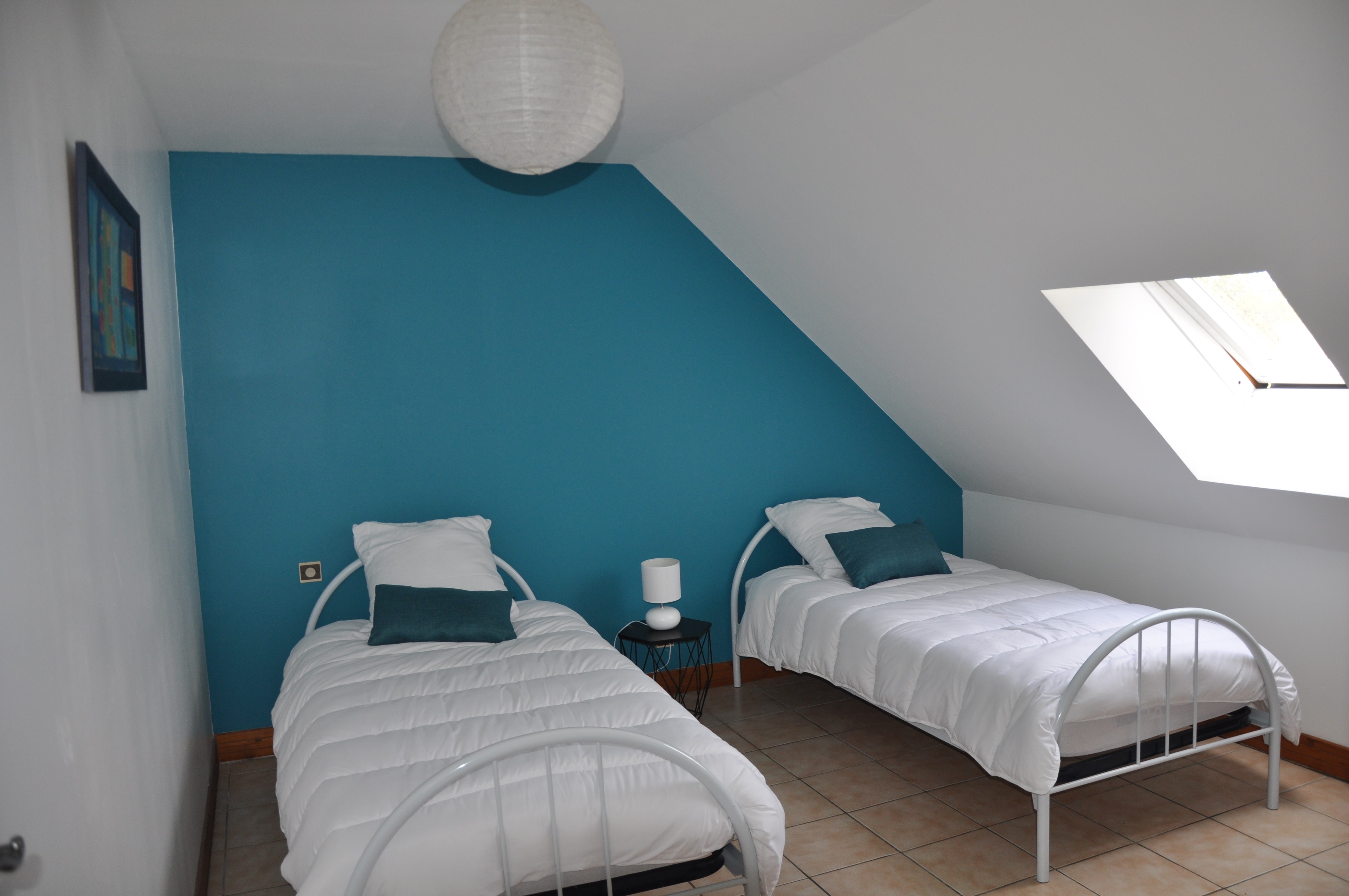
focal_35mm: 27
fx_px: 1011
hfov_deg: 67.4
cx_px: 674
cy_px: 448
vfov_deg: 47.8
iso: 320
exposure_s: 1/200
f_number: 3.5
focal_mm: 18
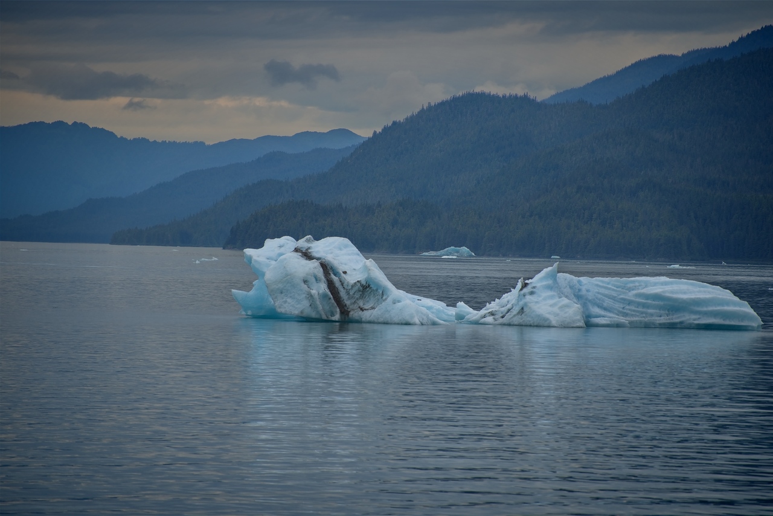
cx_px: 386
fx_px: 6443
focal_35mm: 300
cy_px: 258
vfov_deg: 4.6
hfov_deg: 6.9
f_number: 5.6
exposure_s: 1/640
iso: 180
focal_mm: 300
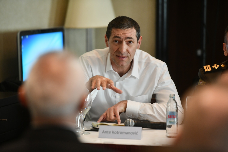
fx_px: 1267
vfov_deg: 6.9
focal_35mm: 200
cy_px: 76
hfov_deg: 10.3
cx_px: 114
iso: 1600
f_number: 3.2
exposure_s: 1/80
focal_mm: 200
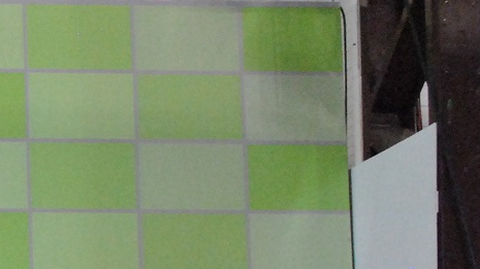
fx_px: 1501
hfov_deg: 15.8
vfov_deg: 9.7
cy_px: 485
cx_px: -348
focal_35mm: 118
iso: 1600
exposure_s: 1/100
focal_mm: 18
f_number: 5
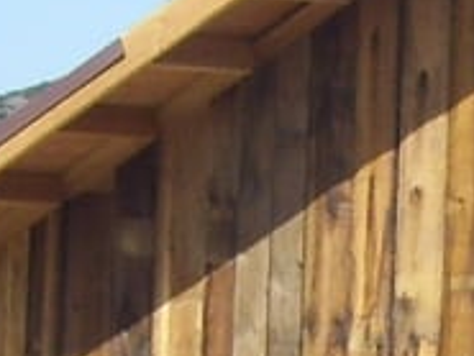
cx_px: 731
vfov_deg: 2.9
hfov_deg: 3.9
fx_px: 6919
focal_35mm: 505
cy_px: 753
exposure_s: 1/320
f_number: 6.7
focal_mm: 11.6
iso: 80
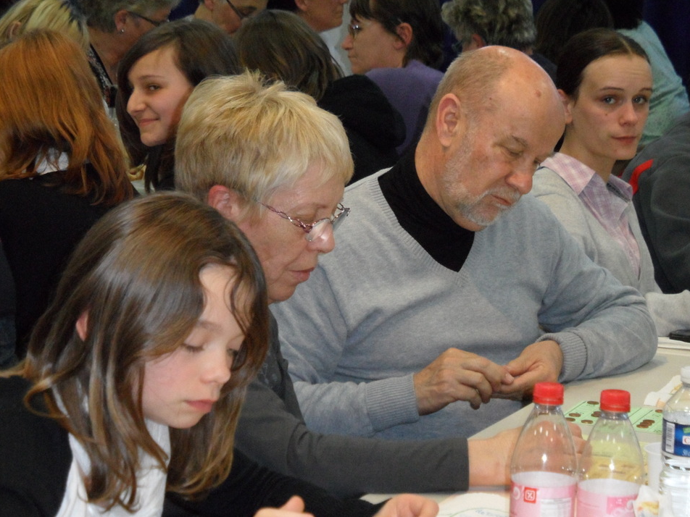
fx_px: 2412
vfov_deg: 12.2
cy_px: 260
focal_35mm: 121
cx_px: 346
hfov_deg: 16.3
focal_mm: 20
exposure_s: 1/60
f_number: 4.4
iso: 640
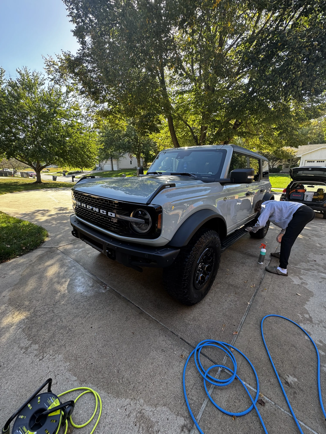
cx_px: 163
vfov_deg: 102.1
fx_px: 176
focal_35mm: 14
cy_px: 217
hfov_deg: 85.7
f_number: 2.2
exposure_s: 1/99
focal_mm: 2.22
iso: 40
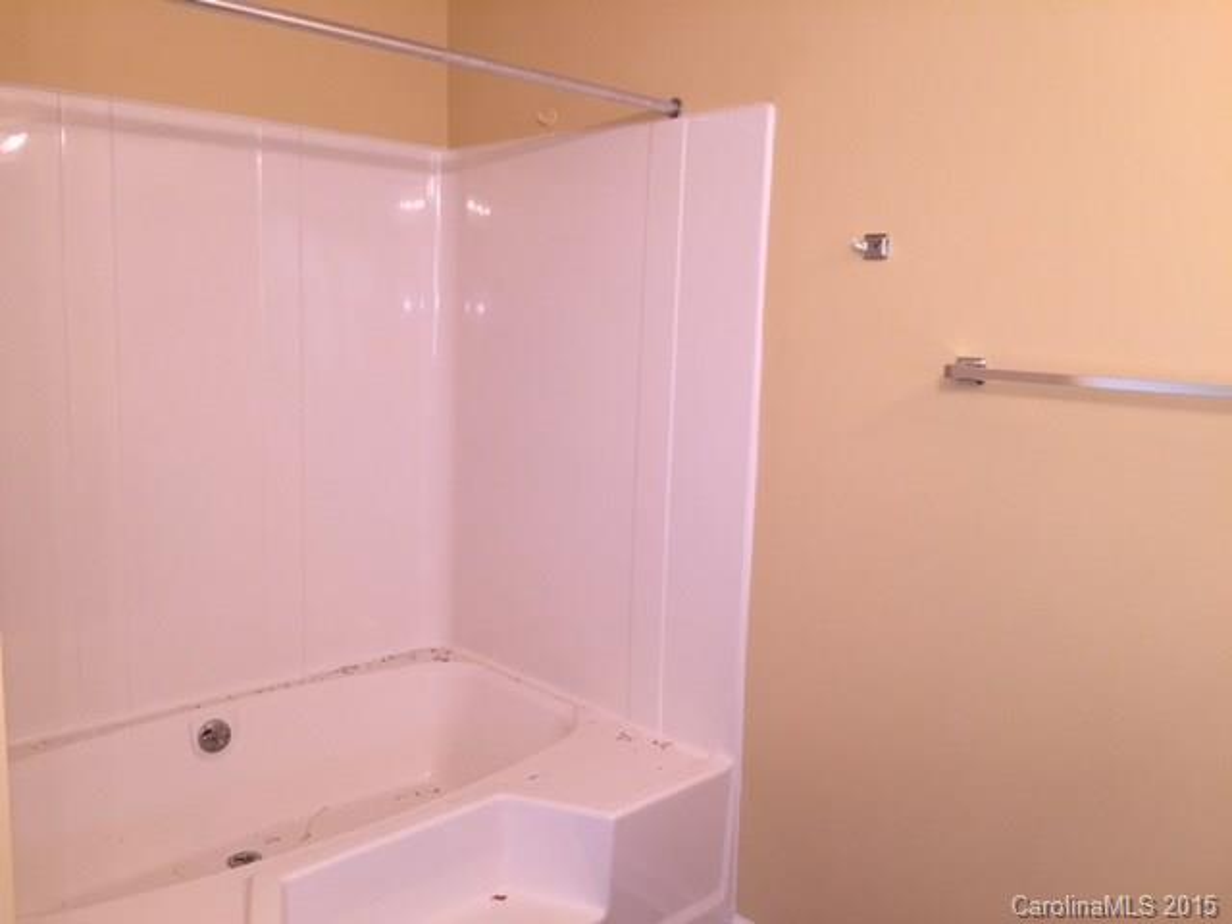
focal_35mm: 29
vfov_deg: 48.2
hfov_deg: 61.7
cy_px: 462
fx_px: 1032
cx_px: 616
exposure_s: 1/30
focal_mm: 4.15
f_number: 2.2
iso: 50
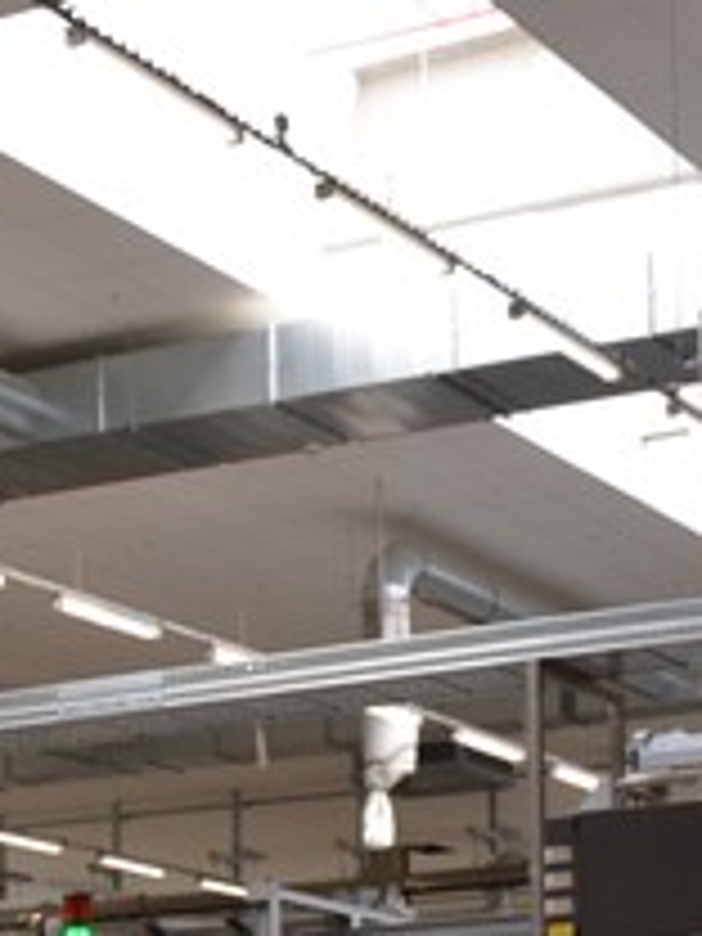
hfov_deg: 11.7
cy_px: 1127
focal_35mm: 122
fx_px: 3299
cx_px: -284
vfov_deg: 15.5
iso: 400
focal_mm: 22
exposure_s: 1/100
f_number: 3.8
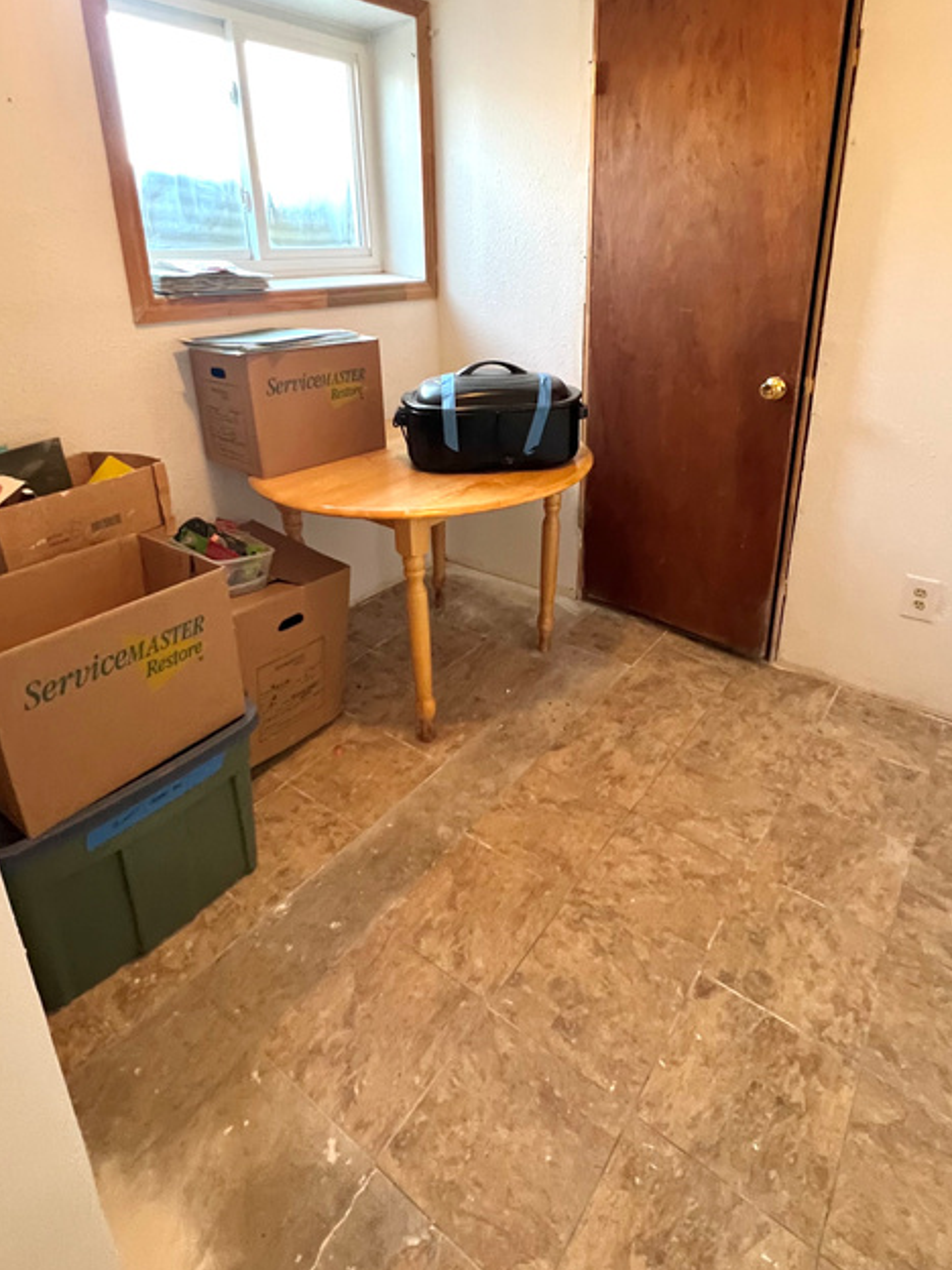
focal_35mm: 16
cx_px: 513
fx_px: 587
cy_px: 598
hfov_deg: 78.0
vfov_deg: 94.4
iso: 400
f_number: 1.8
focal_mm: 1.57
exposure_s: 1/60
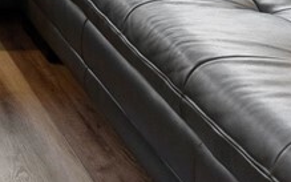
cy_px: -369
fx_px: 1000
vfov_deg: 8.6
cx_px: -236
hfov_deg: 14.5
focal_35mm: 126
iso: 800
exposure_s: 1/1.25
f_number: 5
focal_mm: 16
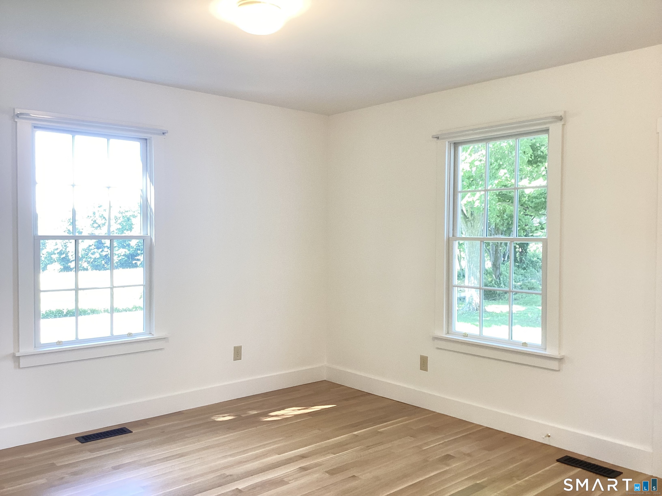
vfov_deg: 45.4
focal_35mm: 31
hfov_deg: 58.4
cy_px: 248
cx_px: 331
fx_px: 593
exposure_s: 1/60
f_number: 2.4
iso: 64
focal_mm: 3.3
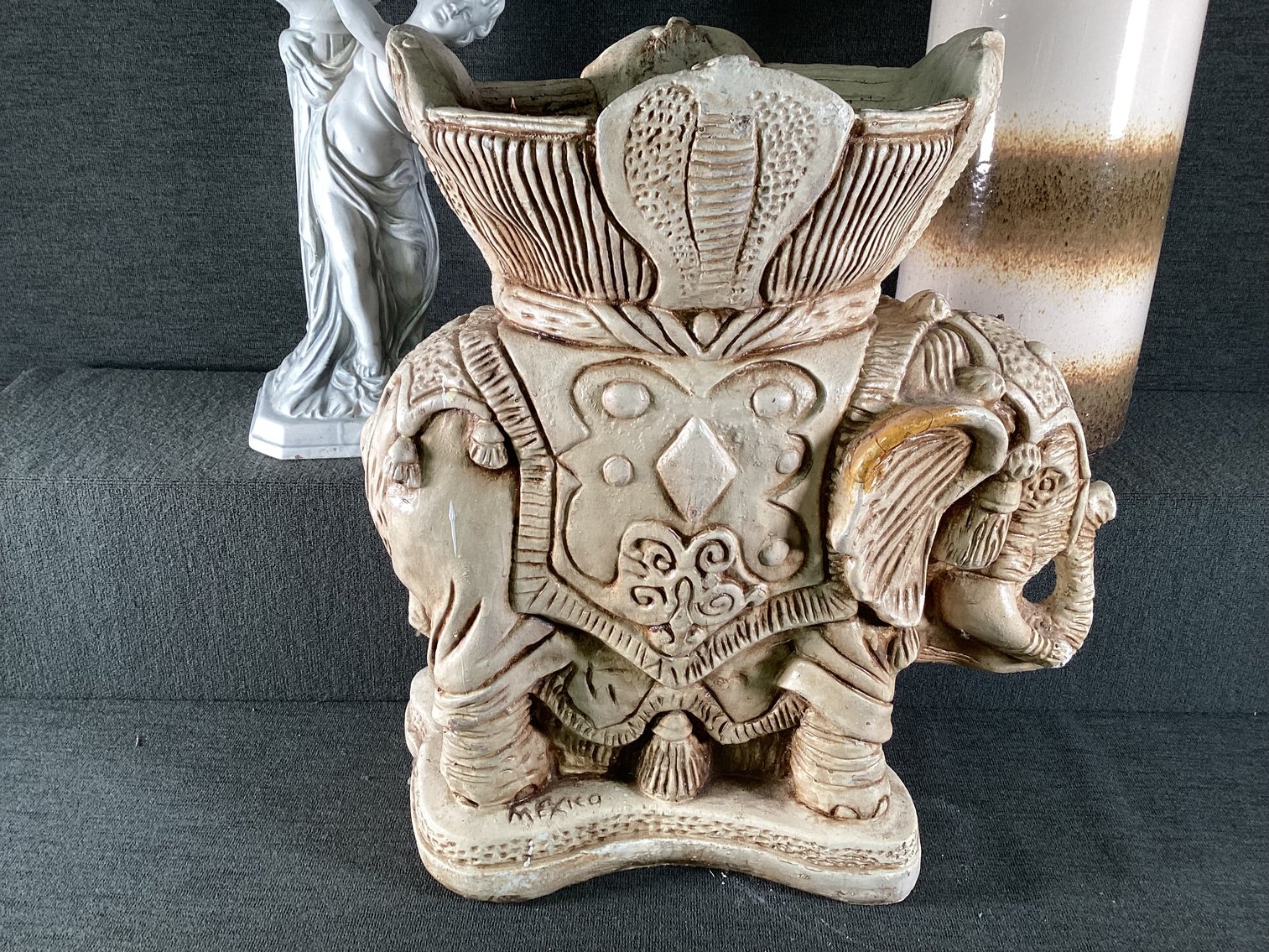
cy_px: 476
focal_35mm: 31
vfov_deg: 45.4
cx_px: 634
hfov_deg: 58.3
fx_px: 1137
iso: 50
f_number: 2.4
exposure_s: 1/60
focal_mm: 3.3
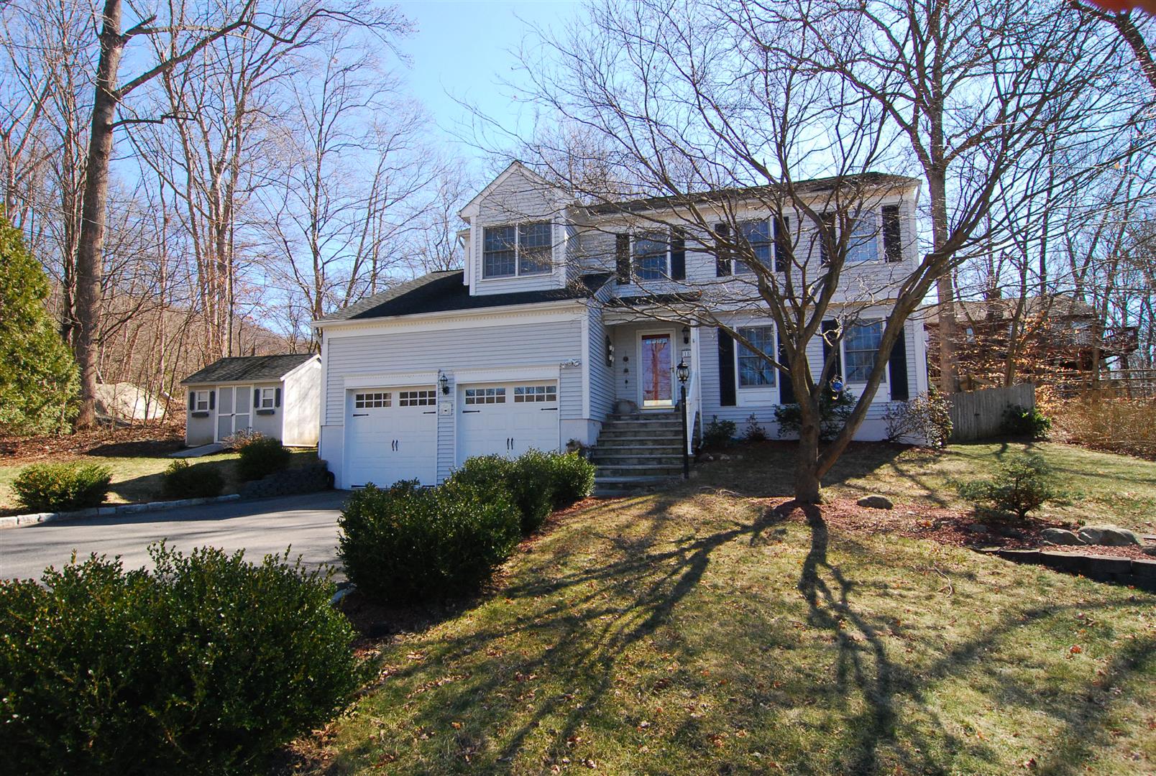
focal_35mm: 18
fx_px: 579
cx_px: 578
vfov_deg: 67.7
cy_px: 388
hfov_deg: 89.9
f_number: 9
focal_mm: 12
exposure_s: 1/320
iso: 640
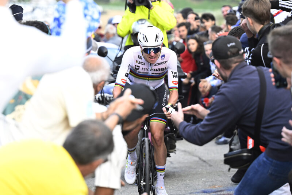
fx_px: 1460
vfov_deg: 7.6
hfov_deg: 11.4
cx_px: 146
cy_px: 98
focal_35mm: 180
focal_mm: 120
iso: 1600
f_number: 2.8
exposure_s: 1/2500
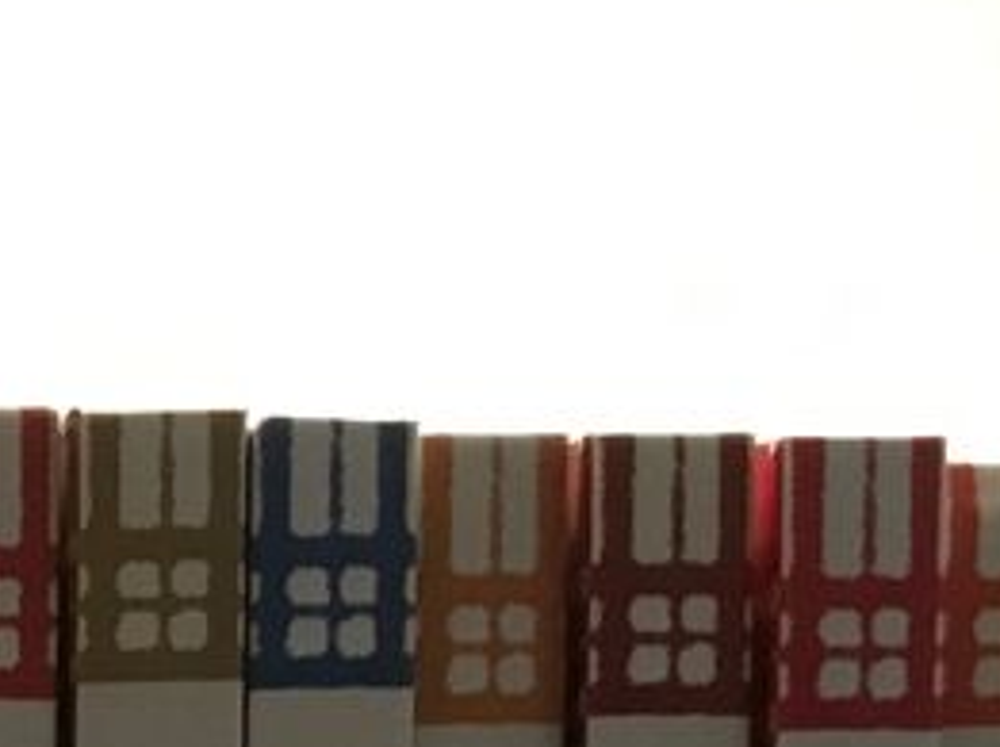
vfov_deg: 11.4
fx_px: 3433
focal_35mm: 119
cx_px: -728
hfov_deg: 14.7
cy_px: 1383
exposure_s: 1/33
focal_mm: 3.3
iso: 250
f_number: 2.4
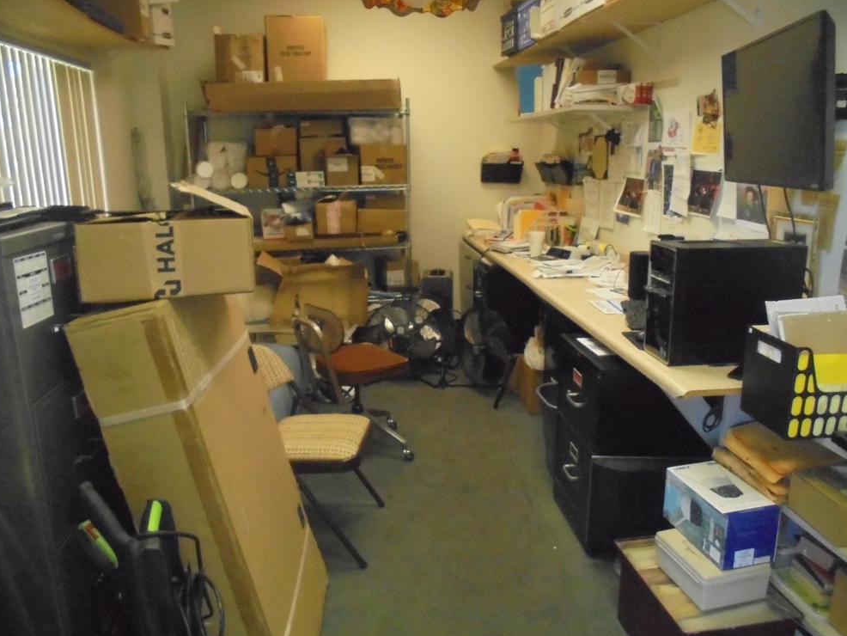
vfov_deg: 51.4
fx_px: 661
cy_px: 315
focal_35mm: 27
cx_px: 428
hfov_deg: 65.3
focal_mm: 4.6
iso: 800
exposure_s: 1/60
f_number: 3.5
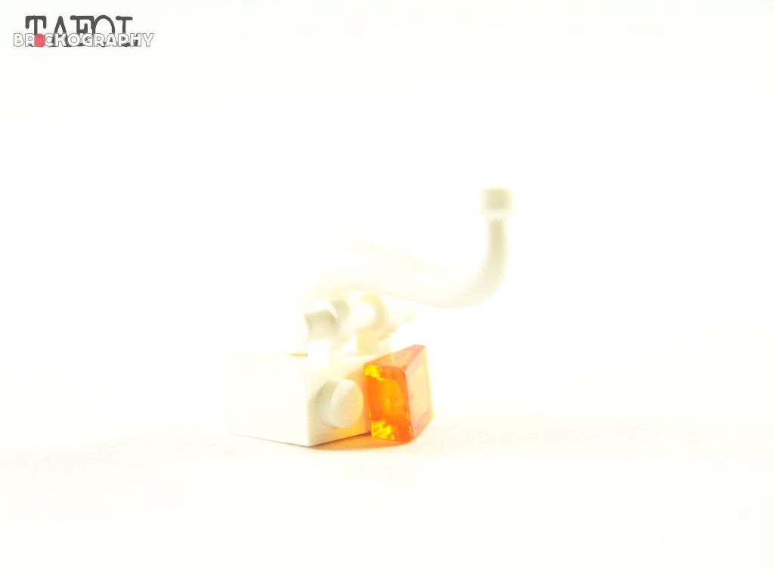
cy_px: 290
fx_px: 2348
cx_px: 387
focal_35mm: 105
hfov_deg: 18.7
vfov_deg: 14.1
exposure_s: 1/45
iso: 400
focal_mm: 17.5
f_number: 3.2
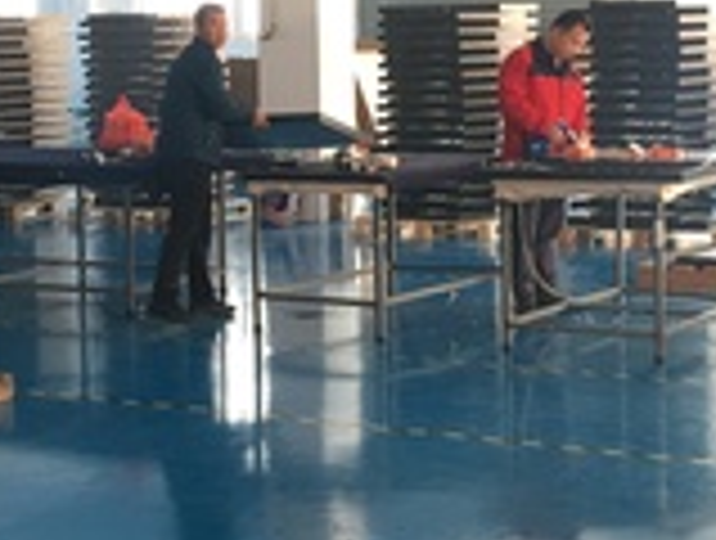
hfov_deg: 20.1
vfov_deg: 15.3
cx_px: 200
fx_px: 2011
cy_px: 194
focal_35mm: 97
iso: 32
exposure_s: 1/17
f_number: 2.2
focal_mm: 4.15
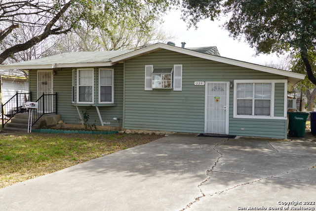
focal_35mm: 36
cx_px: 158
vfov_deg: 36.9
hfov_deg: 53.1
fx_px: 316
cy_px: 106
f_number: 8
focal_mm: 24
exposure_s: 1/125
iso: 100
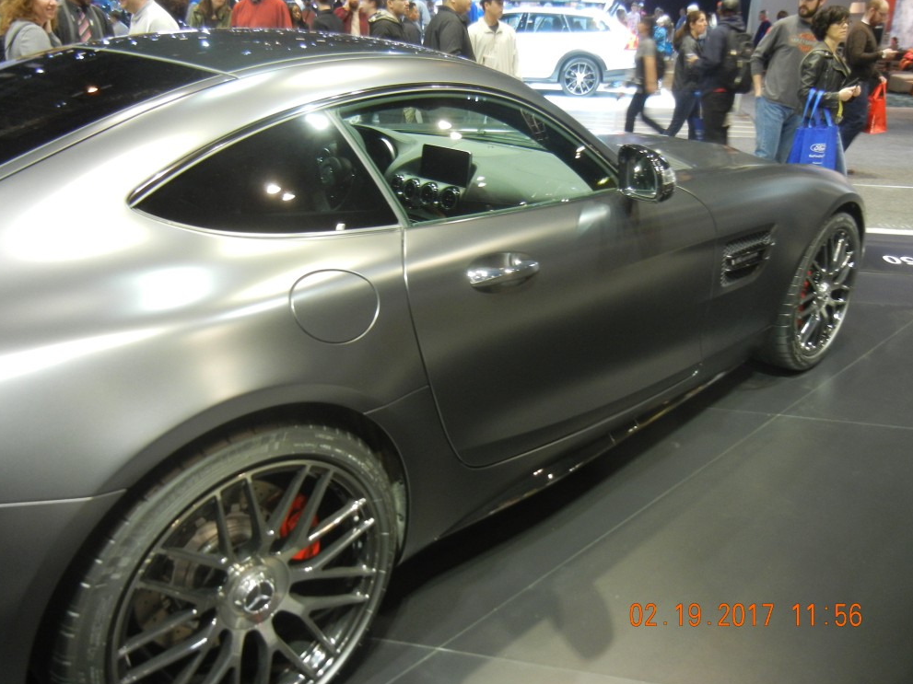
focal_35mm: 31
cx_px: 448
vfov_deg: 45.4
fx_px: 818
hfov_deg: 58.4
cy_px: 335
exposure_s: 1/23.6
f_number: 3.5
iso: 400
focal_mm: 5.4
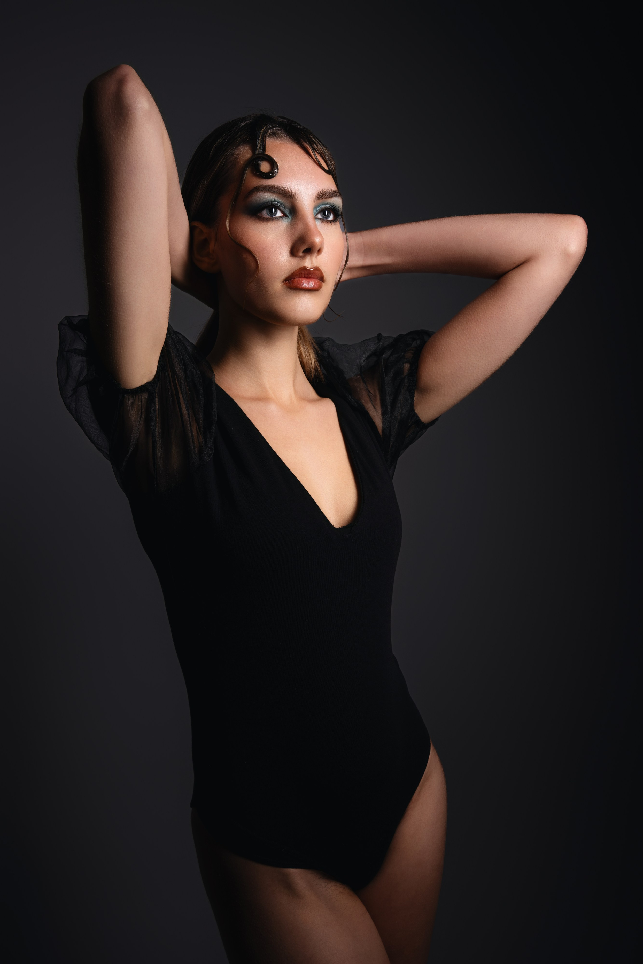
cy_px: 484
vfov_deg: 52.7
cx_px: 330
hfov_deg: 36.6
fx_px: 973
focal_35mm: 36
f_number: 11
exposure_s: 1/250
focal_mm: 35.3
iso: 100
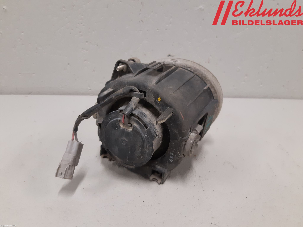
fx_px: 228
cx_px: 152
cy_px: 114
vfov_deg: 53.1
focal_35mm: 26
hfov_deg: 67.3
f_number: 1.7
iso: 160
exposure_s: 1/50
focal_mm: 3.93
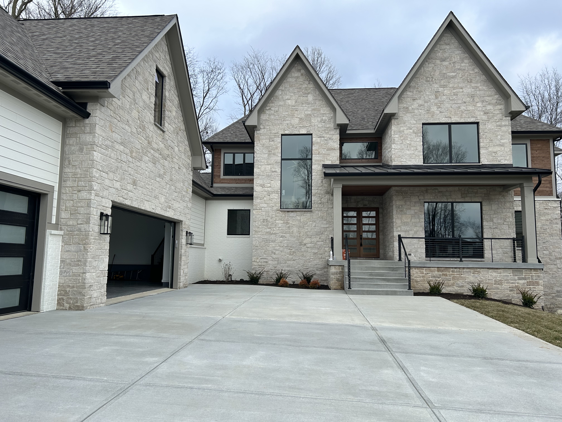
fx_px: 422
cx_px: 281
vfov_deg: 53.1
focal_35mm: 26
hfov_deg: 67.3
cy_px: 211
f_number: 1.5
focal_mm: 5.7
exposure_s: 1/1238
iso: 50
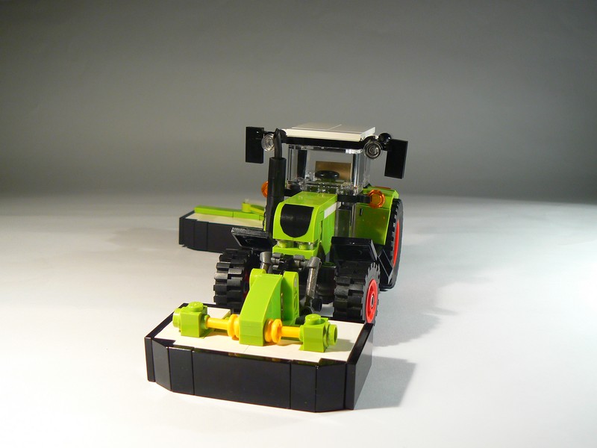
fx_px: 707
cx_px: 298
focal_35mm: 41
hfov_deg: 45.8
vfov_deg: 35.1
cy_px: 224
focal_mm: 6.8
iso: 80
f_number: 3.2
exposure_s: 1/13
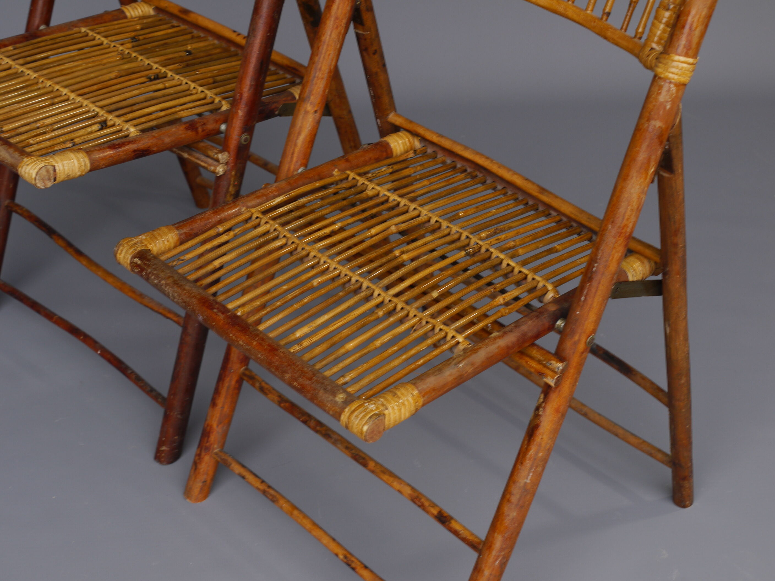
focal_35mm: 62
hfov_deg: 31.2
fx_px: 1388
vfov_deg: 23.7
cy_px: 290
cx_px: 388
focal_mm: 31
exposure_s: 1/20
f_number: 5.4
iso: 100
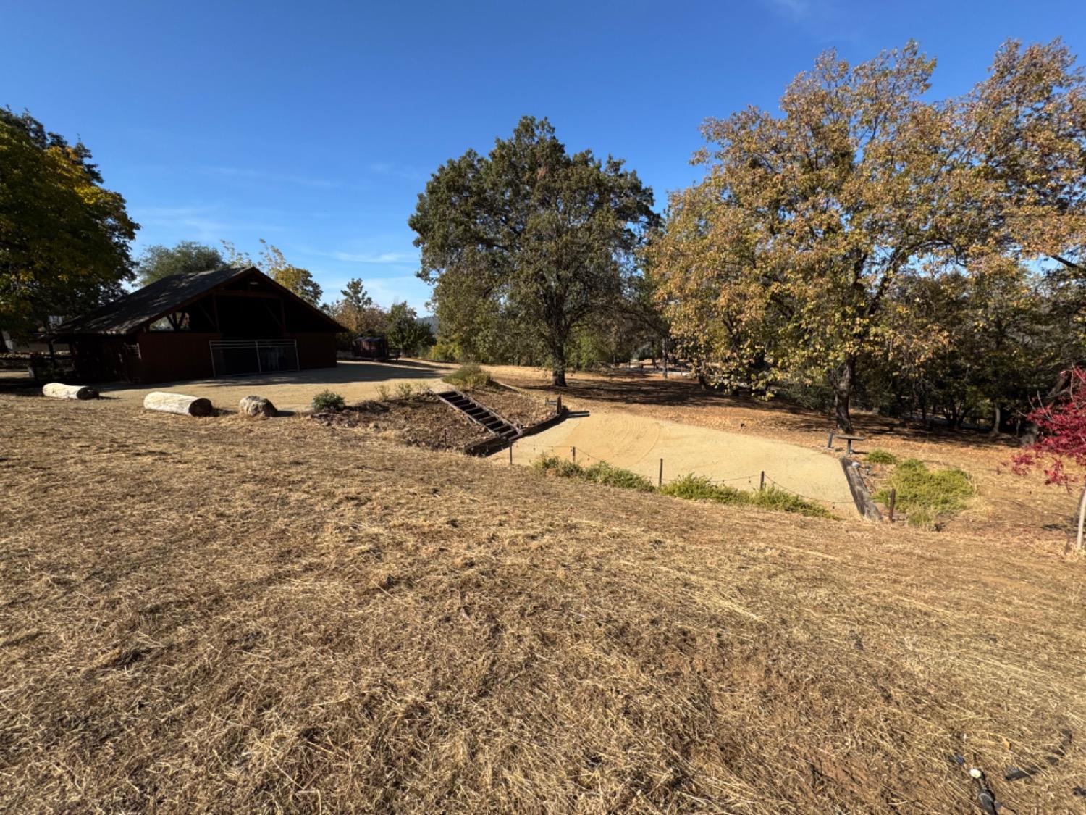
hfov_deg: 102.1
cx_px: 543
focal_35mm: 14
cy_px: 408
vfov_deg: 85.7
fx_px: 439
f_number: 2.2
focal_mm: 2.22
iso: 50
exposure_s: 1/1420
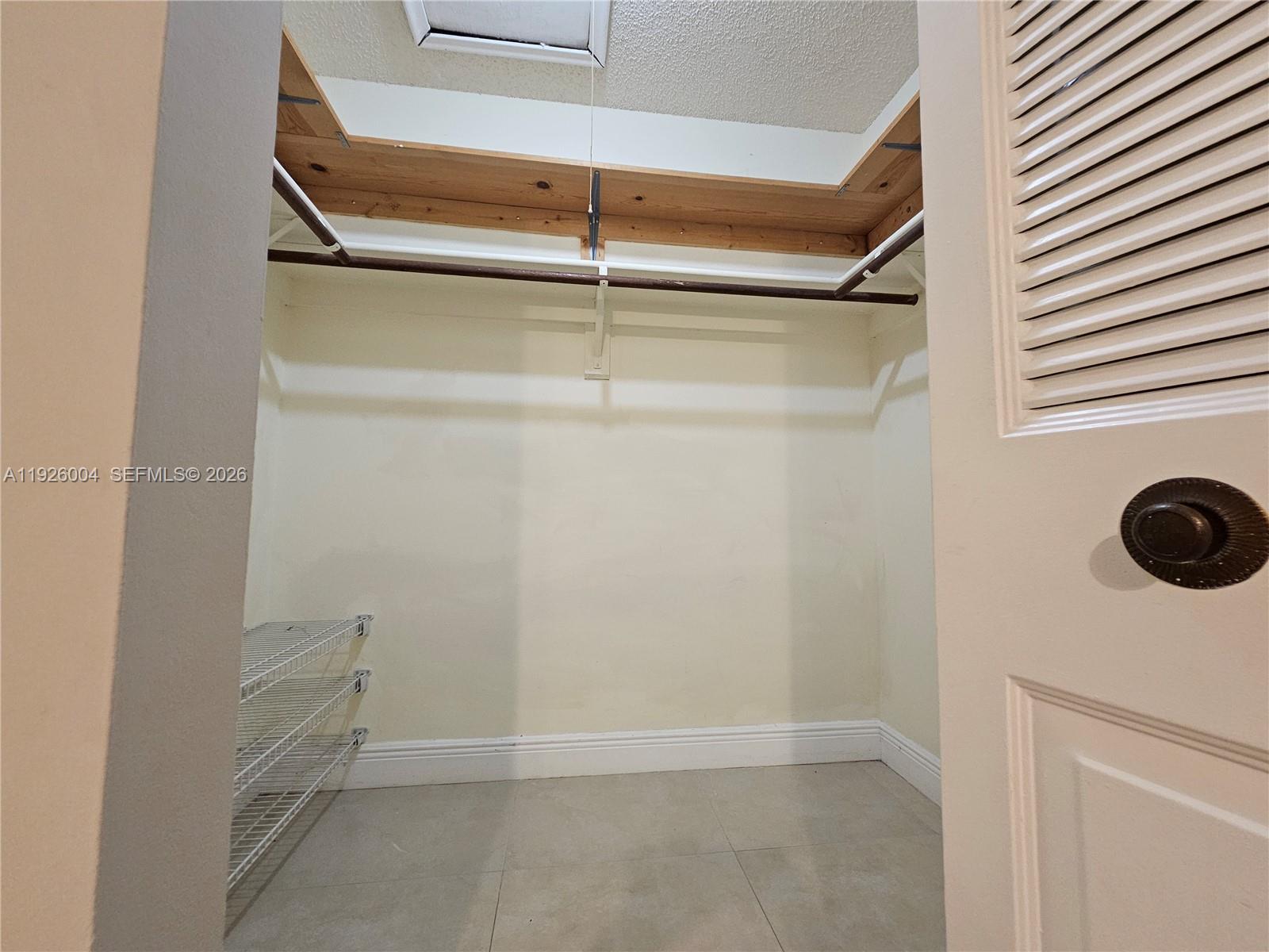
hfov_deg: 106.2
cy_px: 476
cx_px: 634
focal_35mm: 13
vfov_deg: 89.9
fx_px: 477
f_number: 2.2
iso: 320
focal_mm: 2.2
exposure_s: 1/40
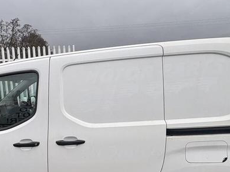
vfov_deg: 43.2
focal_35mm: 32
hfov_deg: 55.3
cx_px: 72
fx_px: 213
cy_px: 122
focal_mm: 2.22
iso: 50
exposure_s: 1/99
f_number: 2.2
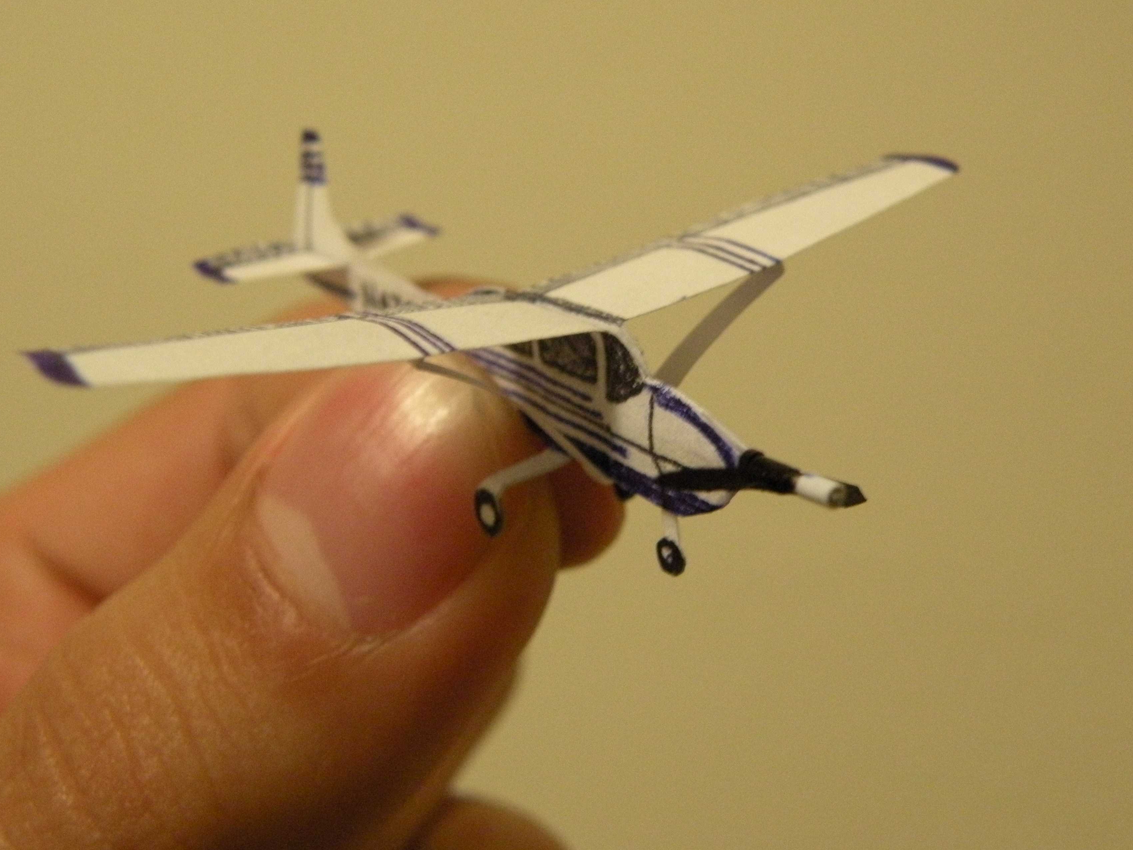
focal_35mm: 45
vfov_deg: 32.2
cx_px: 581
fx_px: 1473
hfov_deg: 42.1
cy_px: 412
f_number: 3.2
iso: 400
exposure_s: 1/22.6
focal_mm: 7.4
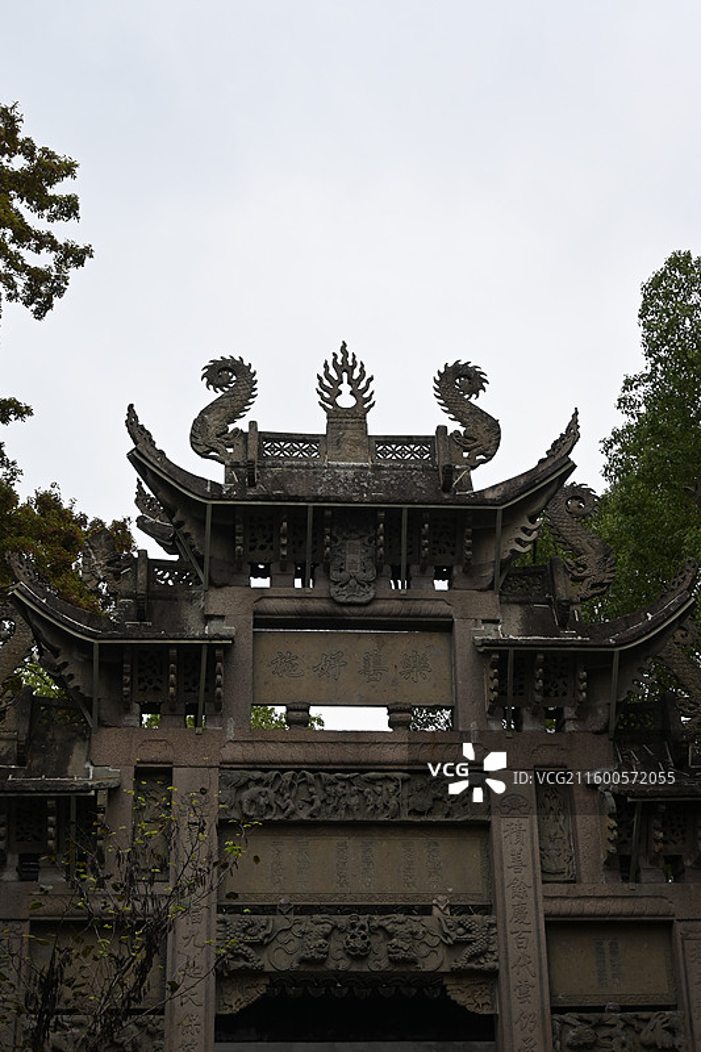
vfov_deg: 40.0
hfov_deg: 27.2
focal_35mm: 50
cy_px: 526
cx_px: 350
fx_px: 1446
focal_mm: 33
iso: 220
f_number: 5
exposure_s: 1/250
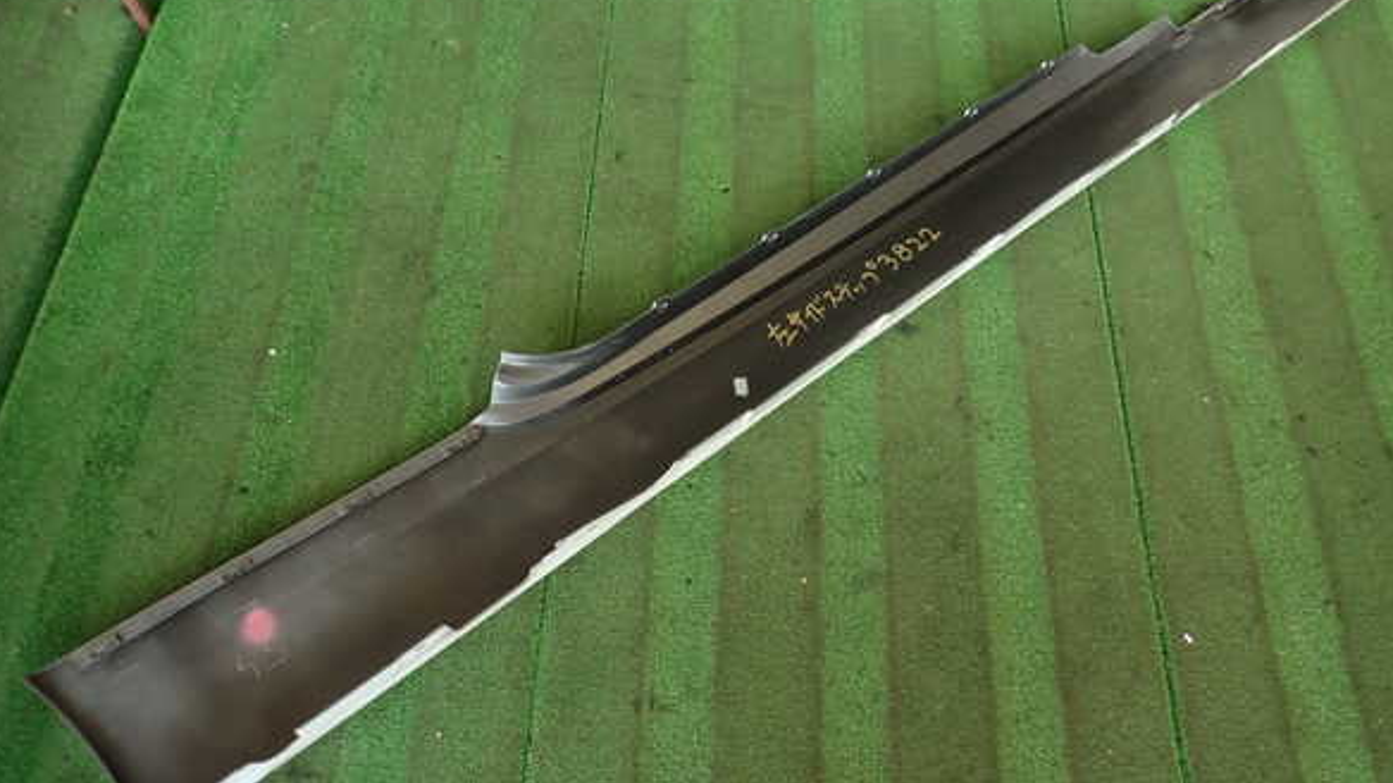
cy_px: 368
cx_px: 701
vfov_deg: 41.4
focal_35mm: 28
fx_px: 1034
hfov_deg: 67.9
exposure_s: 1/60
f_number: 2
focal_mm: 4.5
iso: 125
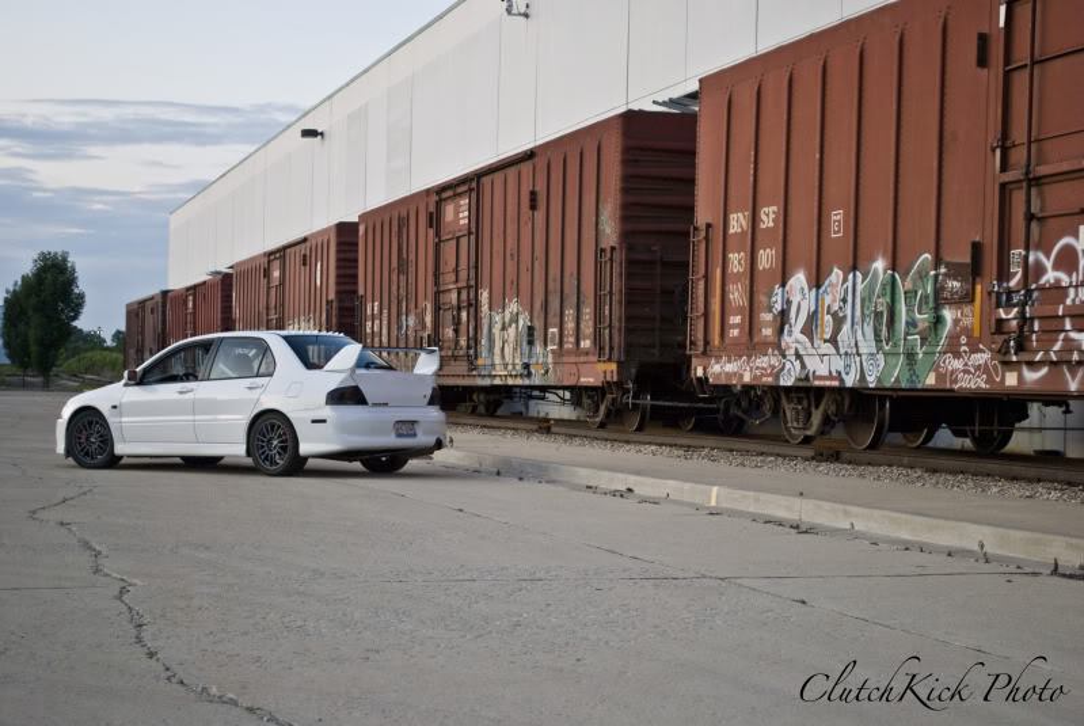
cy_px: 363
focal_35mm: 68
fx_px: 2035
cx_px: 542
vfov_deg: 20.2
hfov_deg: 29.8
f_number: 5.3
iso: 200
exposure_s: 1/50
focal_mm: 45
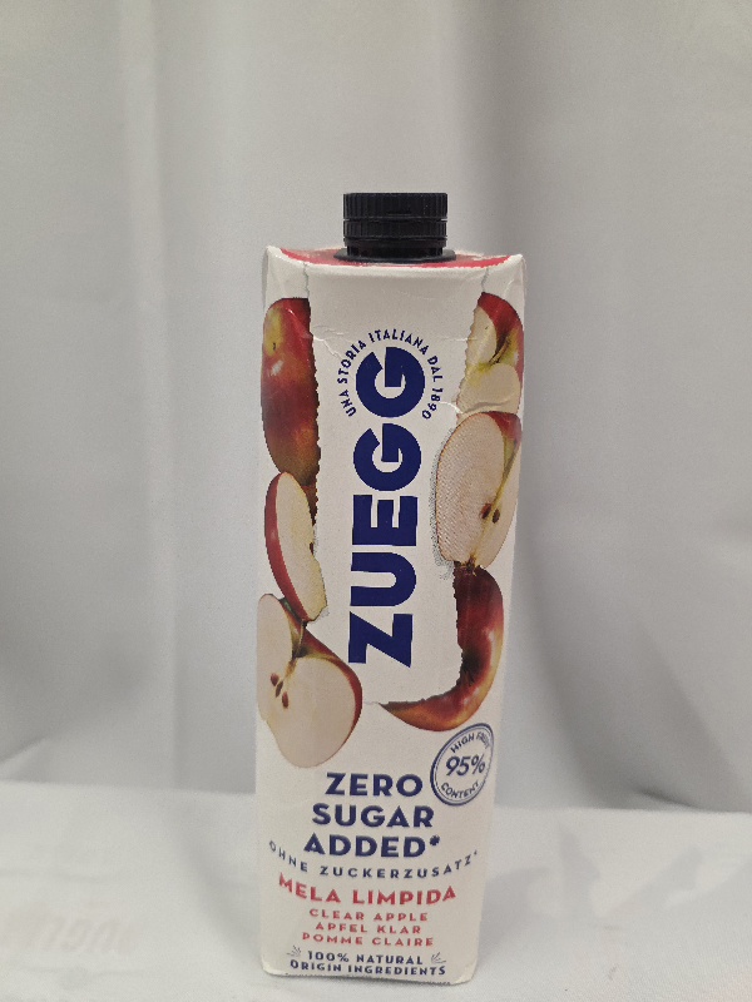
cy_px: 501
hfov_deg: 58.9
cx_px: 376
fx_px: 666
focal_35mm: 23
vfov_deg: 73.9
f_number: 1.7
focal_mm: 6.3
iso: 400
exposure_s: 1/101
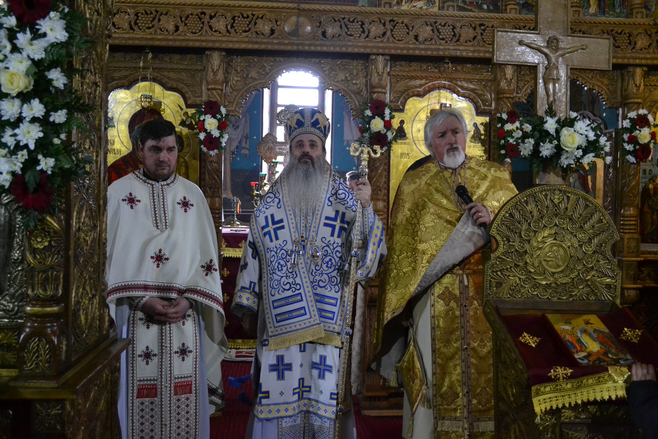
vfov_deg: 38.4
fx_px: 631
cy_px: 220
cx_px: 329
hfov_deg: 55.1
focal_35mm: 34
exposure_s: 1/60
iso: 3200
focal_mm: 23
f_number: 3.8
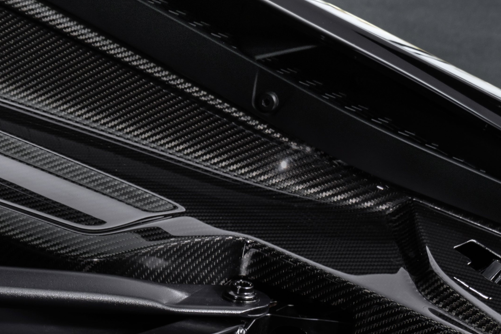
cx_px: -370
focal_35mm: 138
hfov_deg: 13.5
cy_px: 549
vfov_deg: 9.6
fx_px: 1920
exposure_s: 1/8
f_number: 9
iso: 160
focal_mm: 31
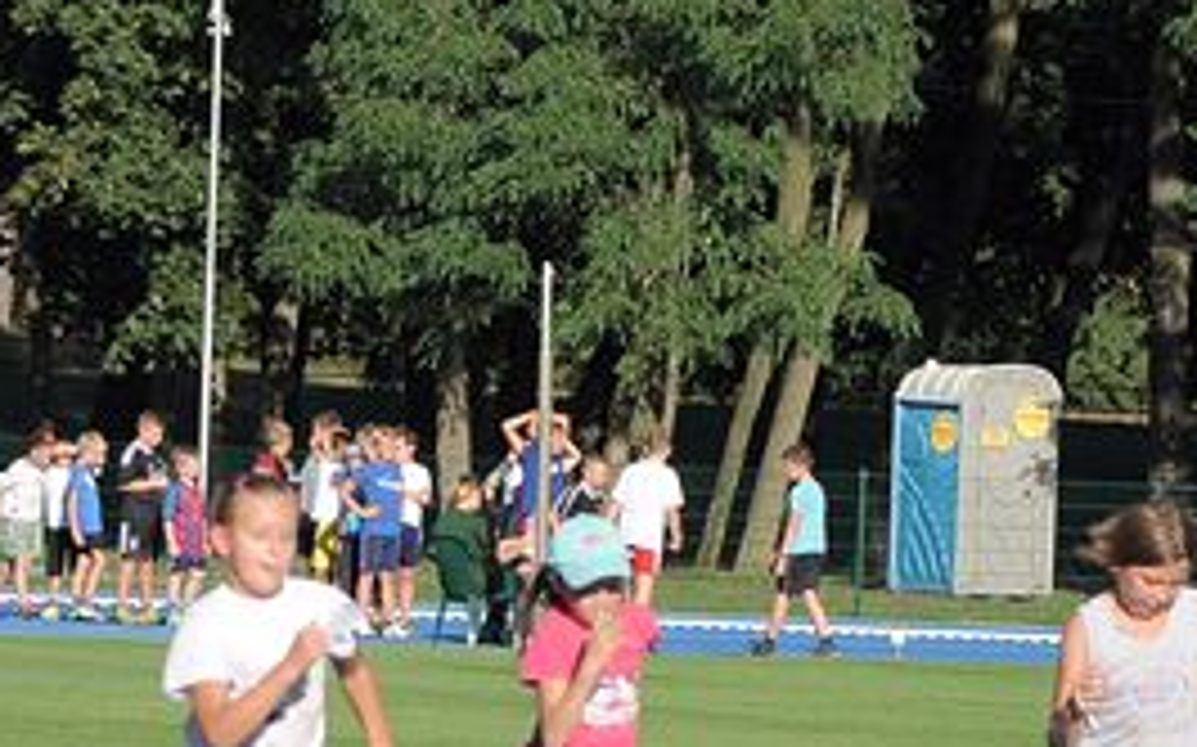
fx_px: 16716
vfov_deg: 2.6
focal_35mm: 513
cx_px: 603
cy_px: 745
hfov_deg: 4.1
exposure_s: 1/1000
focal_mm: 105
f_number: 9
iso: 500
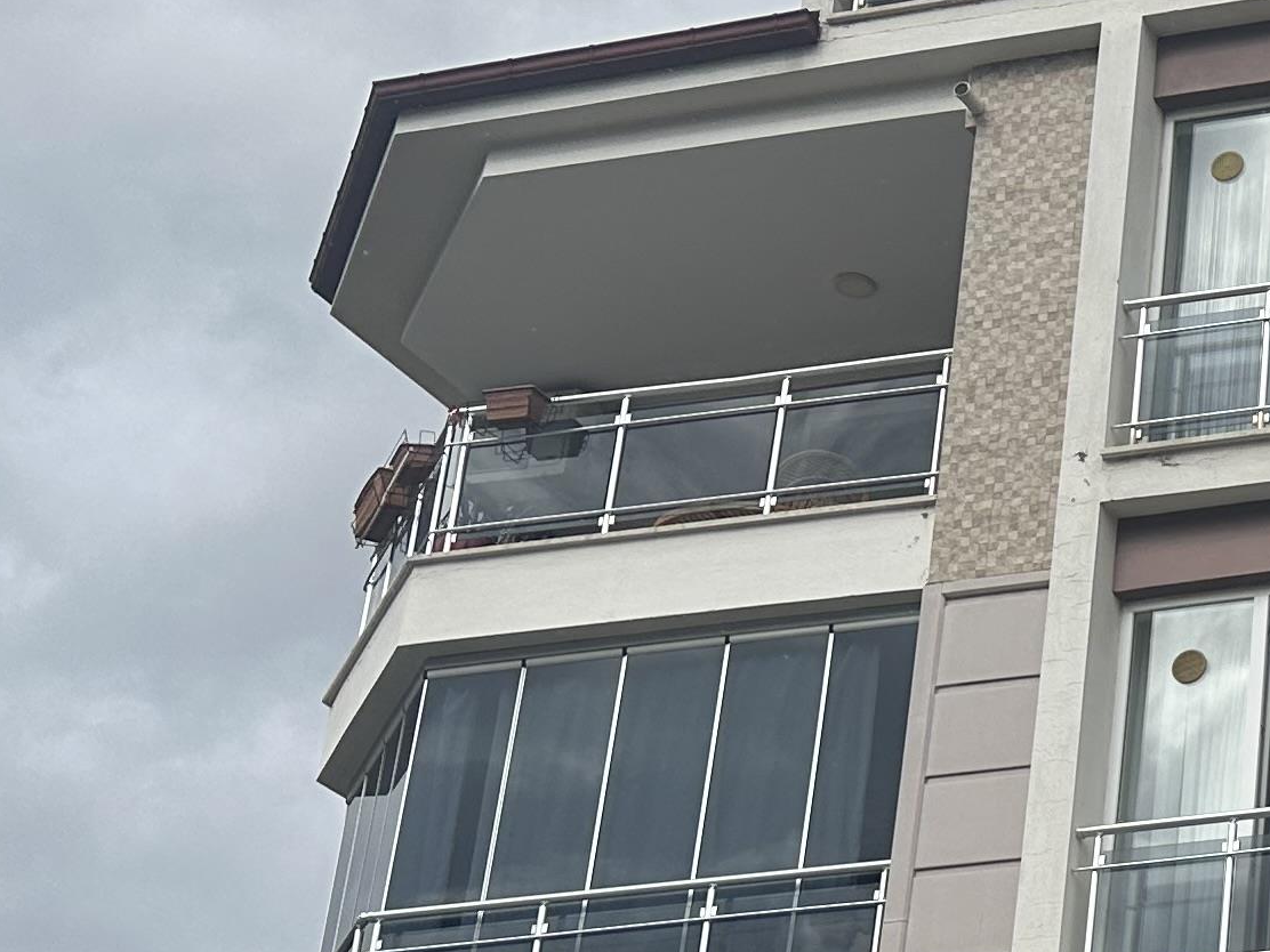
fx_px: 3192
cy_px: 807
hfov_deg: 19.6
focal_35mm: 87
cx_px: 1889
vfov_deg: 16.8
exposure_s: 1/7042
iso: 80
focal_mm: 6.86
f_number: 1.78
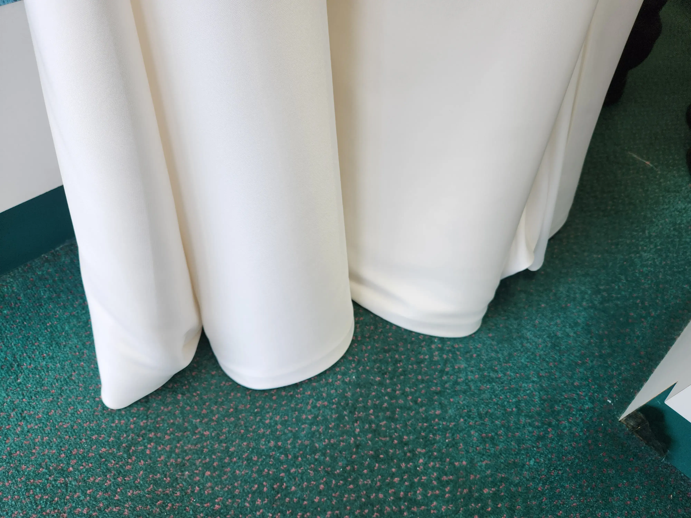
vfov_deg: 58.9
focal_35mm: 23
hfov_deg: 73.9
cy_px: 259
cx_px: 346
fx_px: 459
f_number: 1.8
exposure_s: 1/120
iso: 64
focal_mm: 5.4
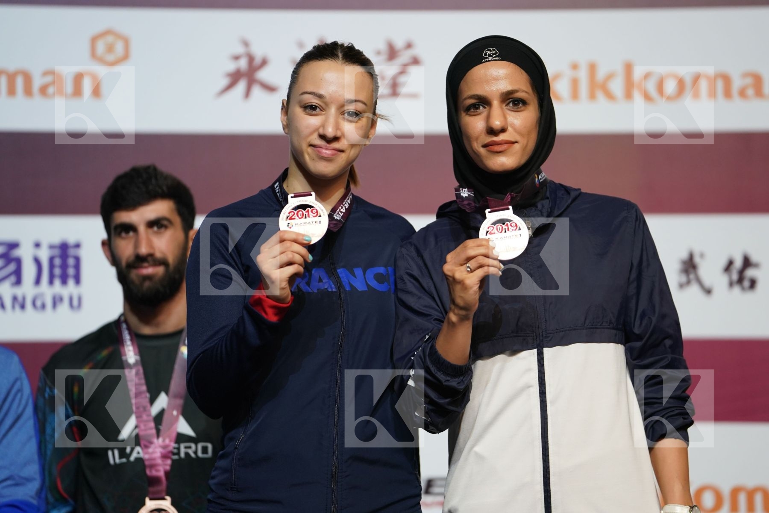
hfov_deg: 11.1
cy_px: 256
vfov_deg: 7.4
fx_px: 3973
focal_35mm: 186
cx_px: 384
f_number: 2.8
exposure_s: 1/250
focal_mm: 186
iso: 1000
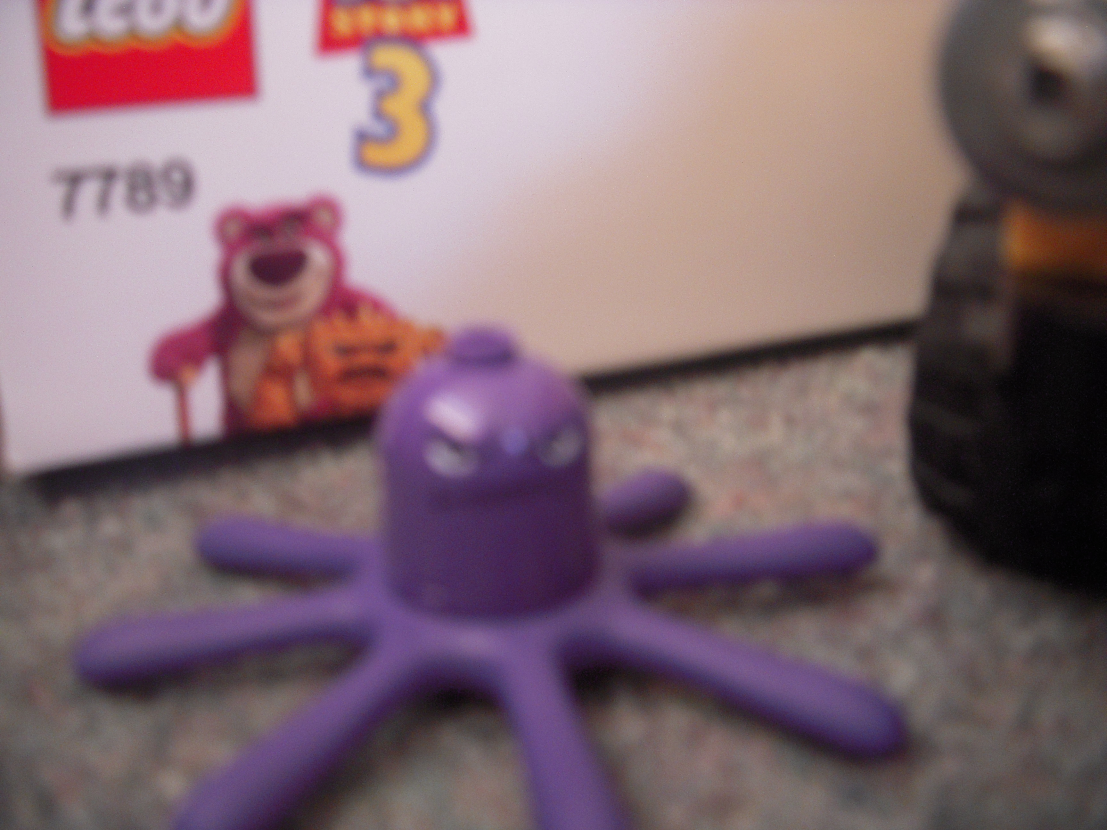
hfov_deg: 49.0
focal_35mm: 38
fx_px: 1215
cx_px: 554
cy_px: 415
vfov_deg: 37.7
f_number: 3.3
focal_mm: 6.3
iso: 250
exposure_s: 1/8
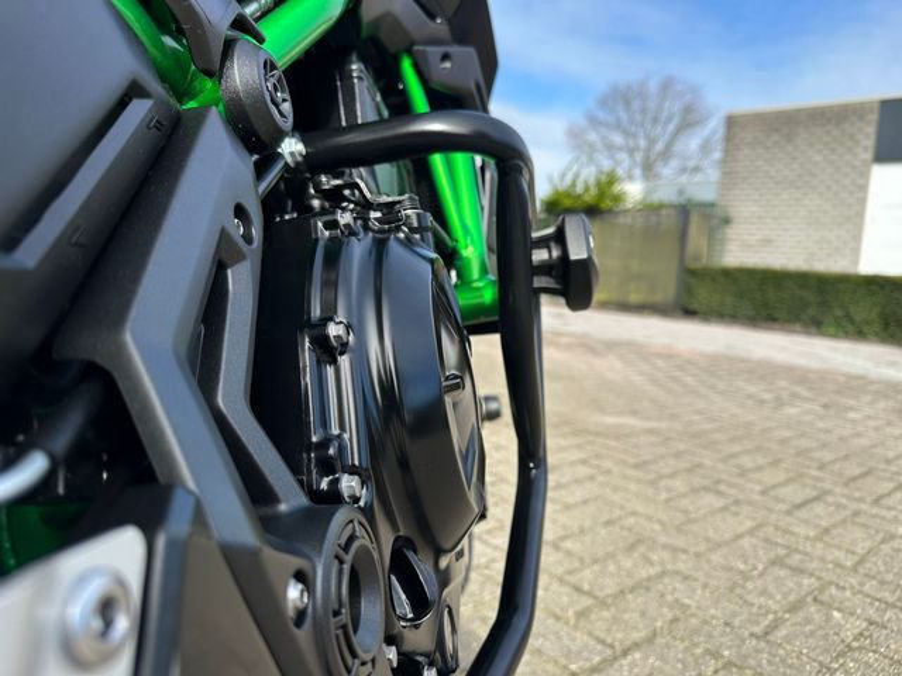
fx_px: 625
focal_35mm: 24
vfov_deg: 56.8
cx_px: 451
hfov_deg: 71.6
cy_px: 338
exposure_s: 1/1880
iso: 80
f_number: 1.78
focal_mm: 6.86
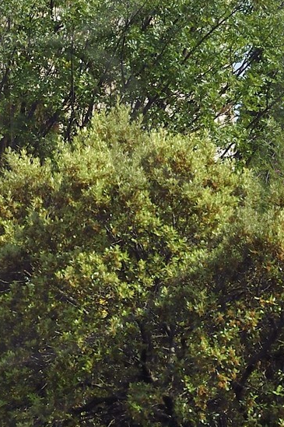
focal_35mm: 614
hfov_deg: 2.2
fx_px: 7279
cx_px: -49
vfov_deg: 3.4
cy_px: 48
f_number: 9
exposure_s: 1/500
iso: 200
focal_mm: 140
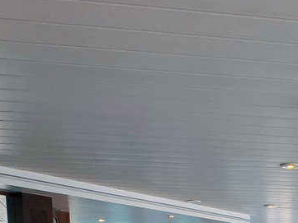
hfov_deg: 28.2
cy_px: 354
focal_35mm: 62
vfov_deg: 19.8
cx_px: 333
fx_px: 534
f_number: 2.2
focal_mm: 2.22
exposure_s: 1/120
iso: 50
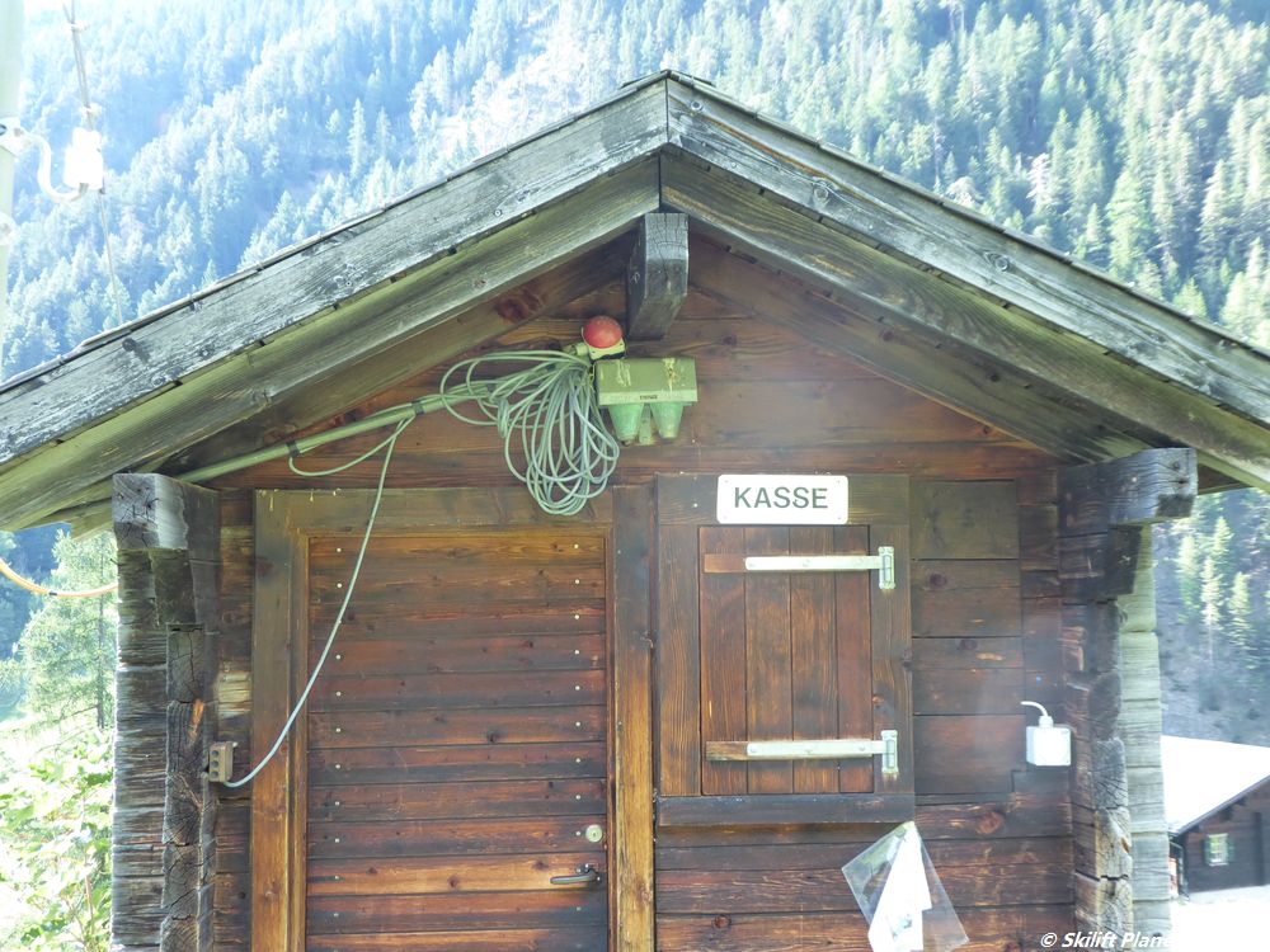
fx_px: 1541
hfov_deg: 44.8
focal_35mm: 42
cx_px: 635
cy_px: 476
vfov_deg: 34.3
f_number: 3.8
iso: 250
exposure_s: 1/60
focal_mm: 7.2
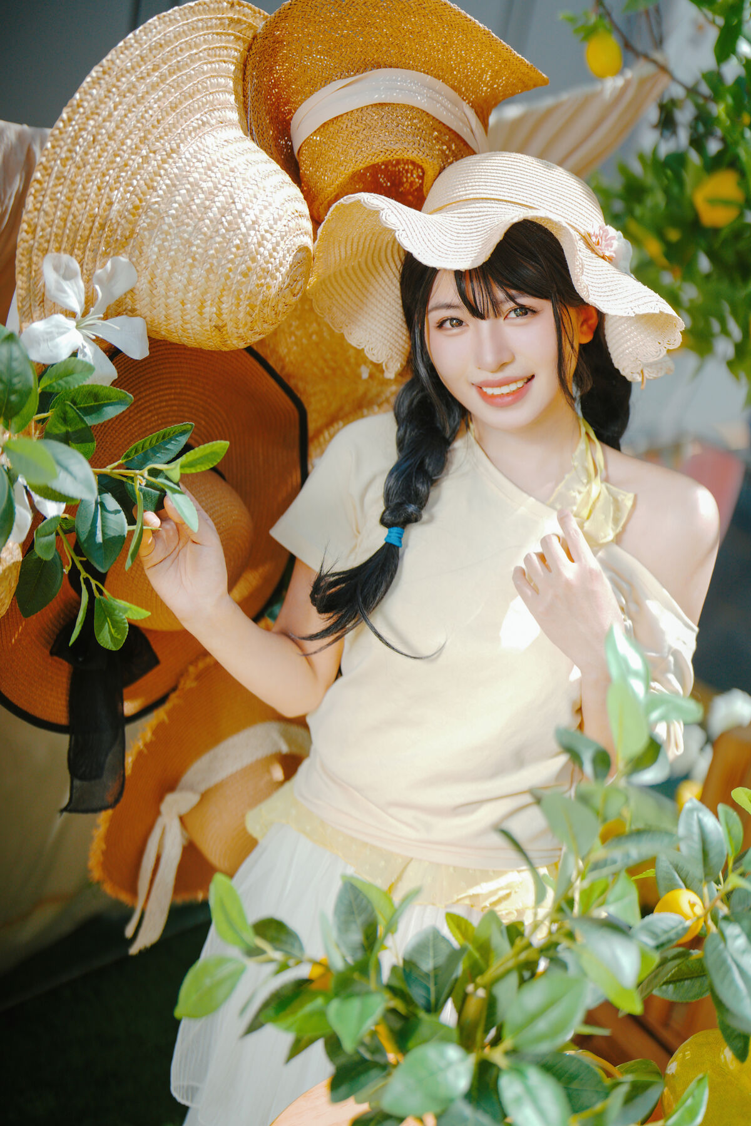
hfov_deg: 27.0
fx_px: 1564
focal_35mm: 50
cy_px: 563
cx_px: 376
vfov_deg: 39.6
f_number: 1.4
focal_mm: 50
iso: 400
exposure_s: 1/8000
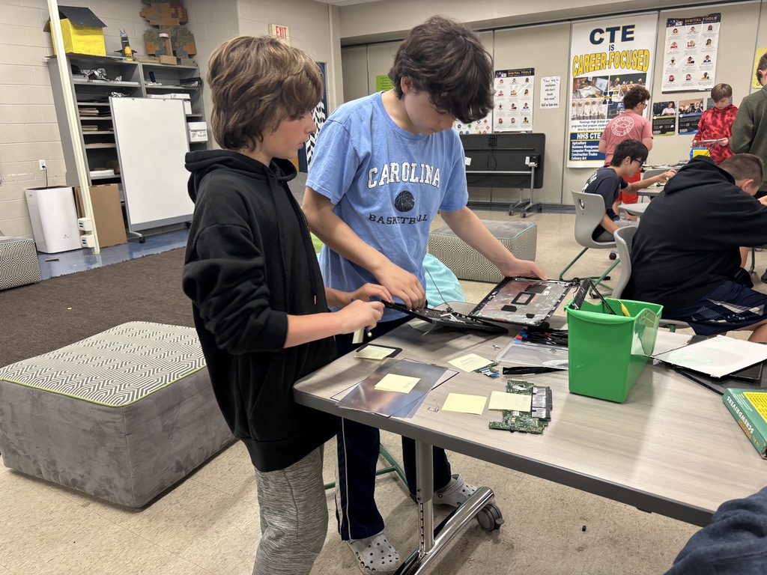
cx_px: 384
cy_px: 288
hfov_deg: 67.3
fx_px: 576
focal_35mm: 26
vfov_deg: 53.1
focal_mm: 5.96
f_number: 1.6
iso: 125
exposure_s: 1/60
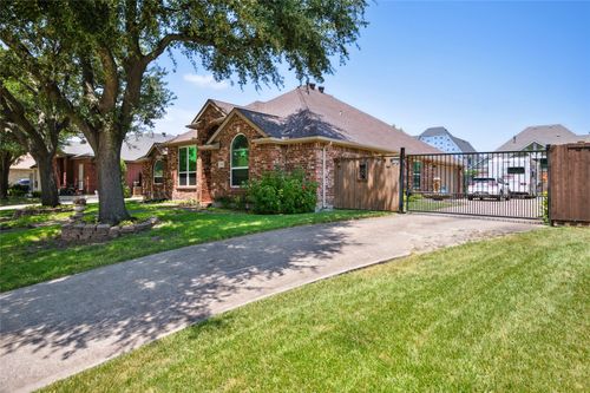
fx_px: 328
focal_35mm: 20
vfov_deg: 61.9
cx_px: 295
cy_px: 196
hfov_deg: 84.0
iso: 250
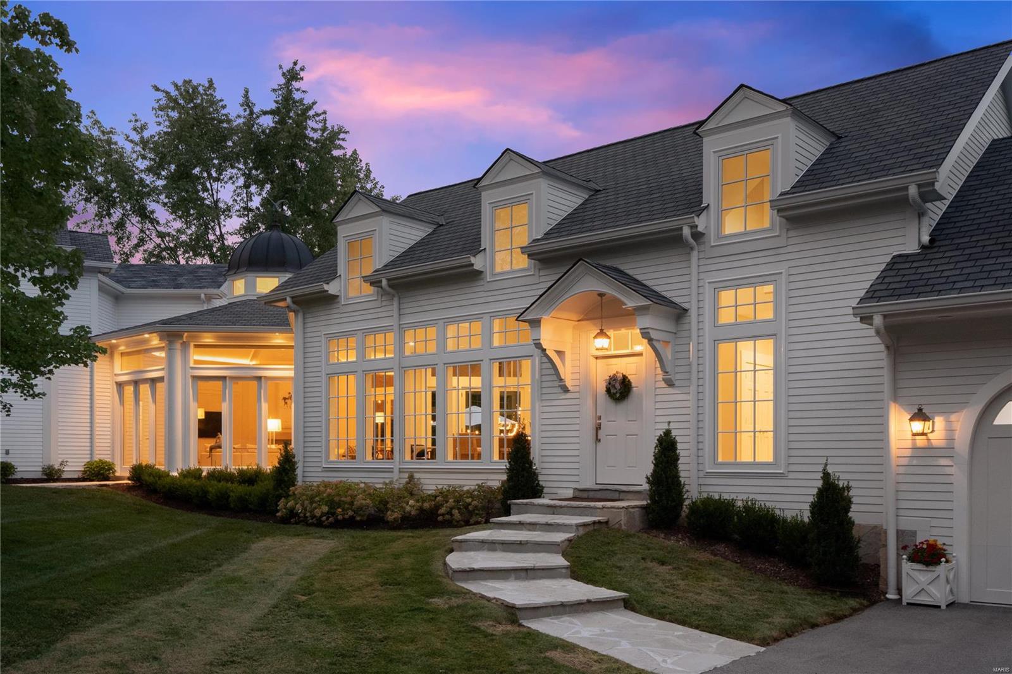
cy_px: 337
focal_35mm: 32
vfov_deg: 41.1
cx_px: 506
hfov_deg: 58.7
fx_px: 899
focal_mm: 16
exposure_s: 1/3
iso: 400
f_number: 8
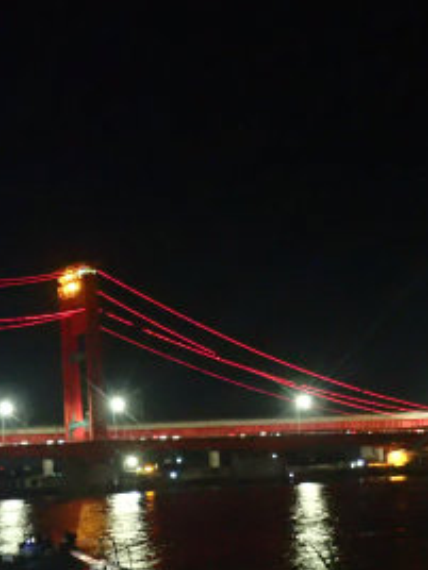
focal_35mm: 80
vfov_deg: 24.4
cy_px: 346
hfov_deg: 18.1
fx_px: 1319
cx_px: 21
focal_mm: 6.42
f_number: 2.6
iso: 1600
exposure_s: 1/8
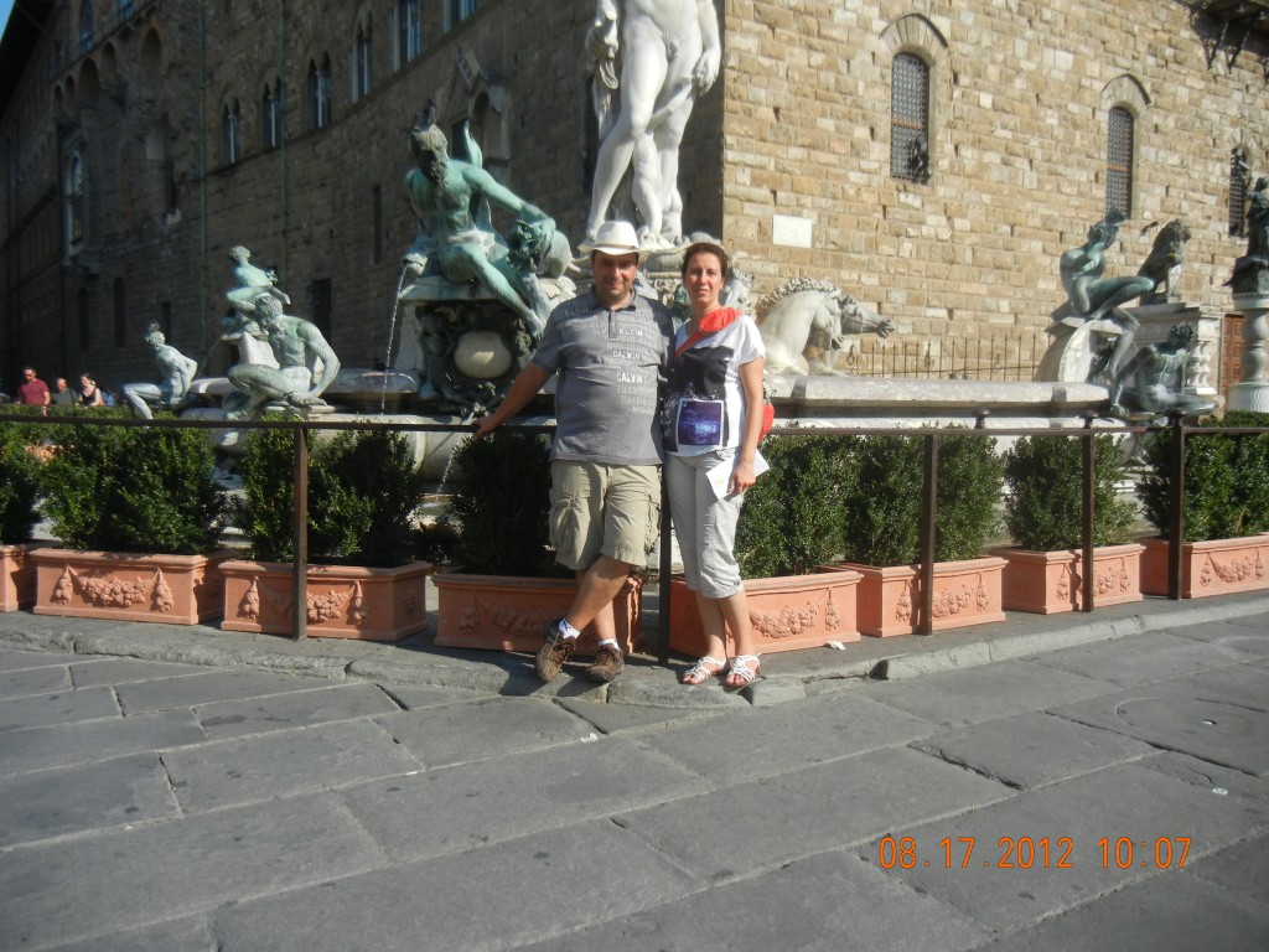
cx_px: 634
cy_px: 476
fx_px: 1100
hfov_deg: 60.0
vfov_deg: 46.8
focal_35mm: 30
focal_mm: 5.4
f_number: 7
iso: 160
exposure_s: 1/317
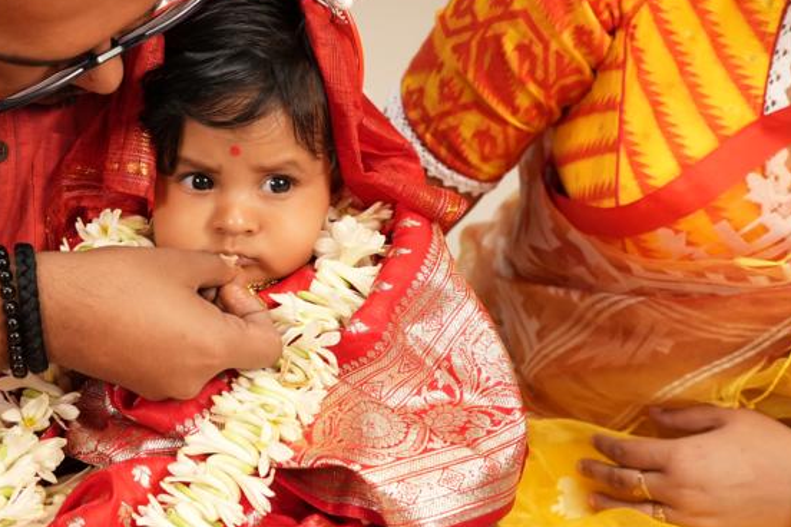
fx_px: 1604
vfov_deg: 18.5
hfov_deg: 26.3
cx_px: 7
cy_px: 116
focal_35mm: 73
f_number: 4
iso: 1000
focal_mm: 35
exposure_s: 1/125
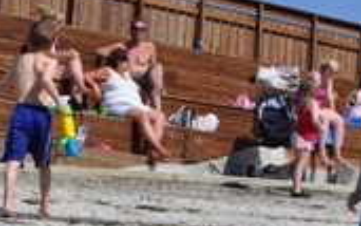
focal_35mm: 154
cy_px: -90
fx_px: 1516
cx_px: 384
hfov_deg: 13.3
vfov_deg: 8.4
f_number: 11
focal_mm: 32
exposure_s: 1/500
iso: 200
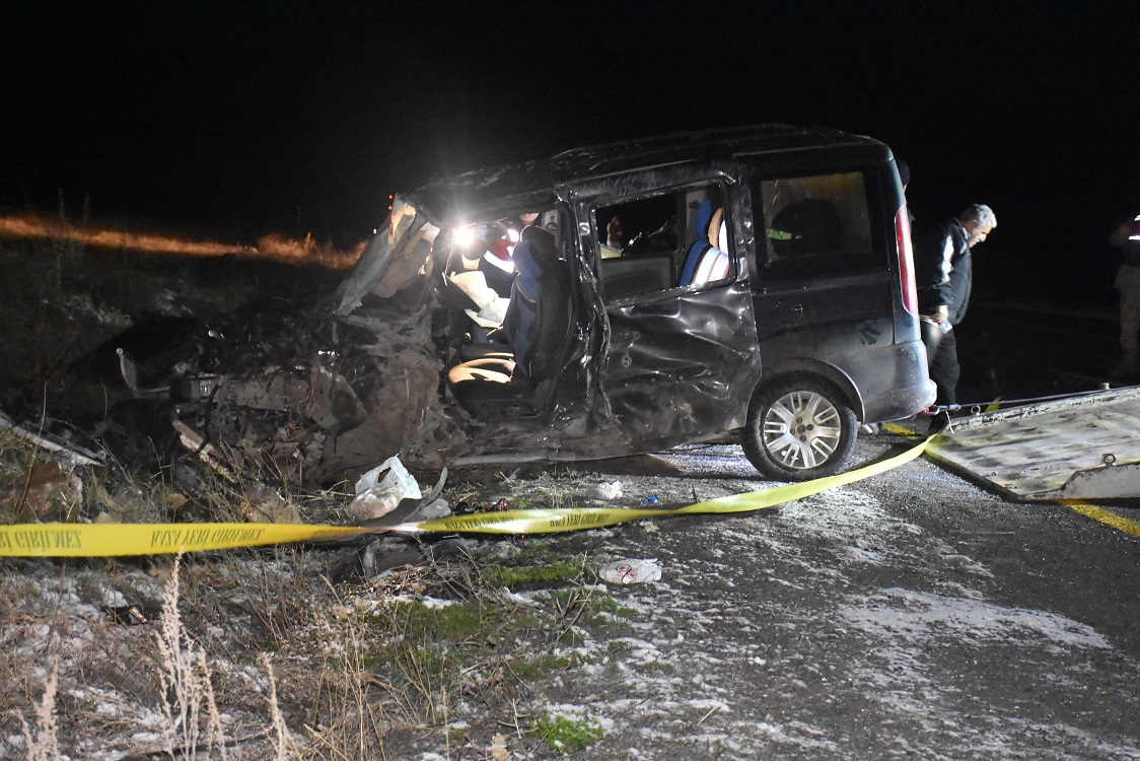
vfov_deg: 23.8
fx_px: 1805
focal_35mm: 57
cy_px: 380
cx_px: 570
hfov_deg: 35.0
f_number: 4.2
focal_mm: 38
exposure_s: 1/30
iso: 12800
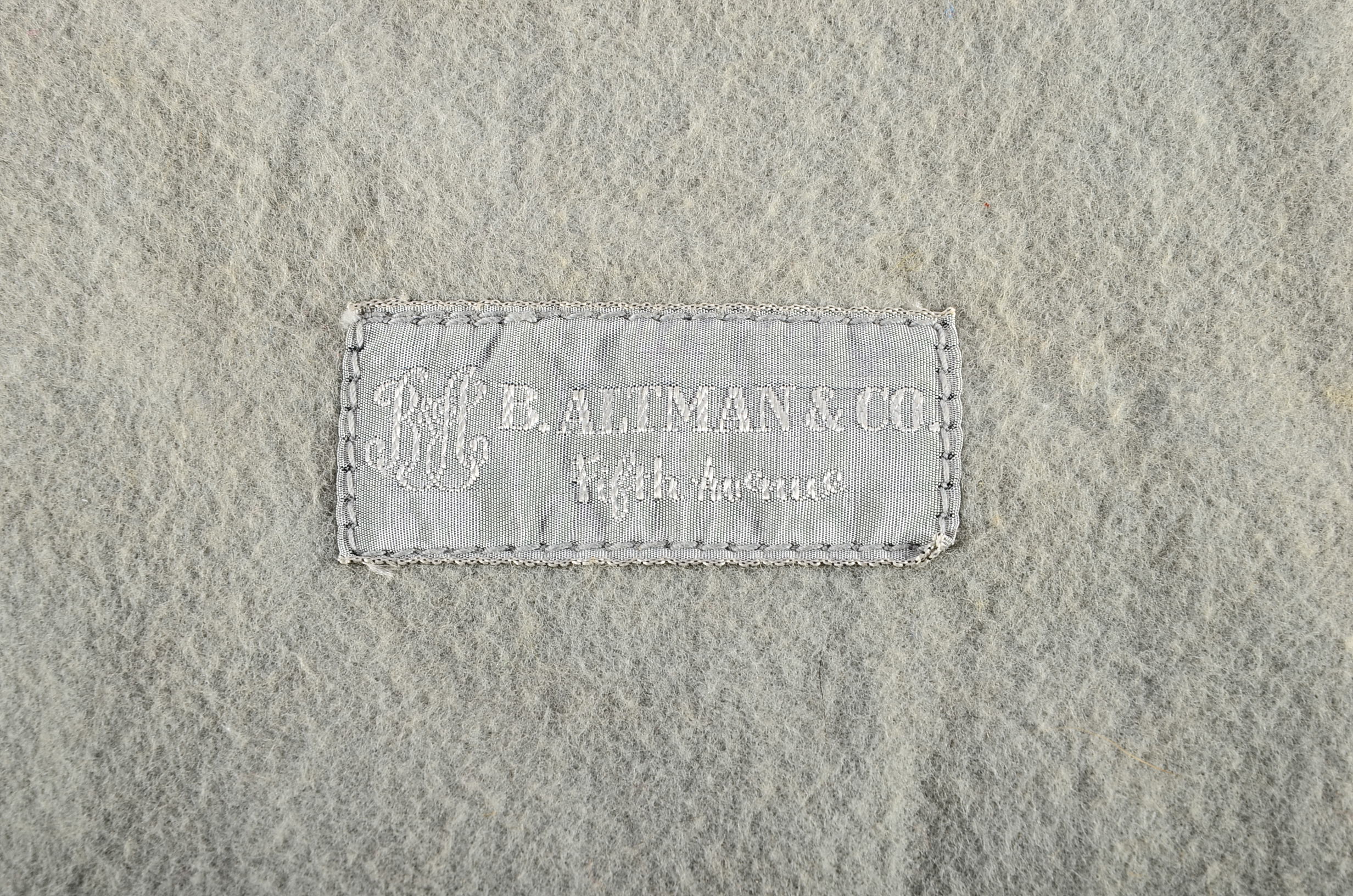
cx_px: 676
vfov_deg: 8.7
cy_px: 448
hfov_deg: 13.1
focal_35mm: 158
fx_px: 5907
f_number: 14
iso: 100
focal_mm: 105
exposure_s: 1/200
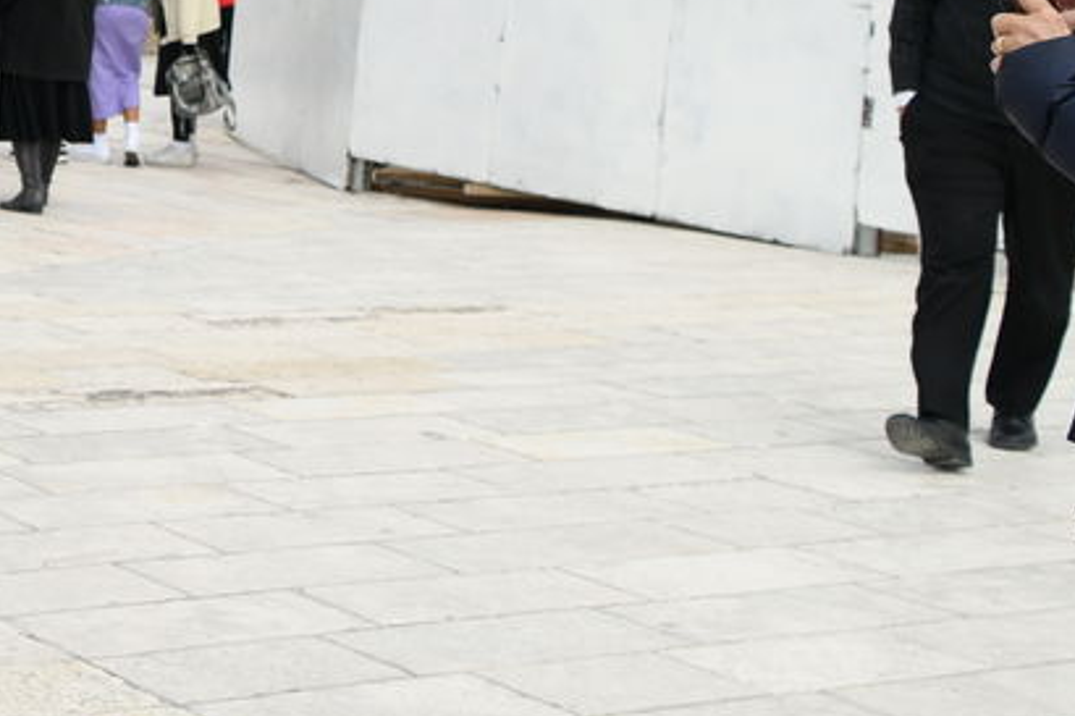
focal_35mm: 82
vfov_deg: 16.5
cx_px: -475
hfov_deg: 21.4
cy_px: 111
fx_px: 2448
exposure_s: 1/2000
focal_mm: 24
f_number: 4
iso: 200
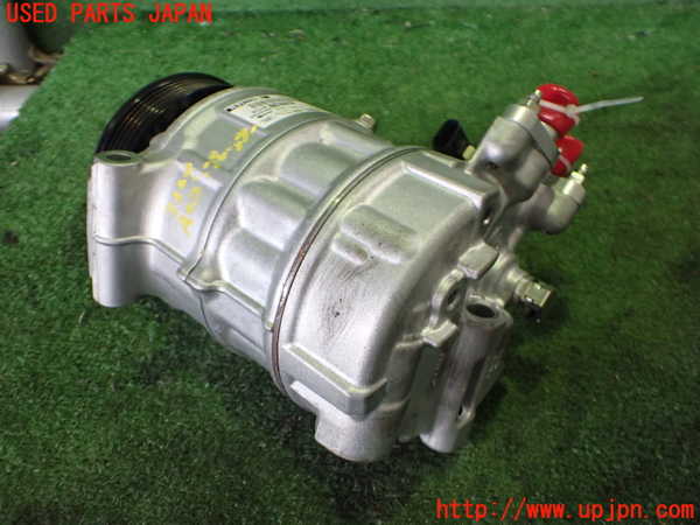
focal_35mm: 30
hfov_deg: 60.0
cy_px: 262
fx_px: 607
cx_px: 350
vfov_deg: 46.8
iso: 800
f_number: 2.3
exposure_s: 1/100
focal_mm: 5.4
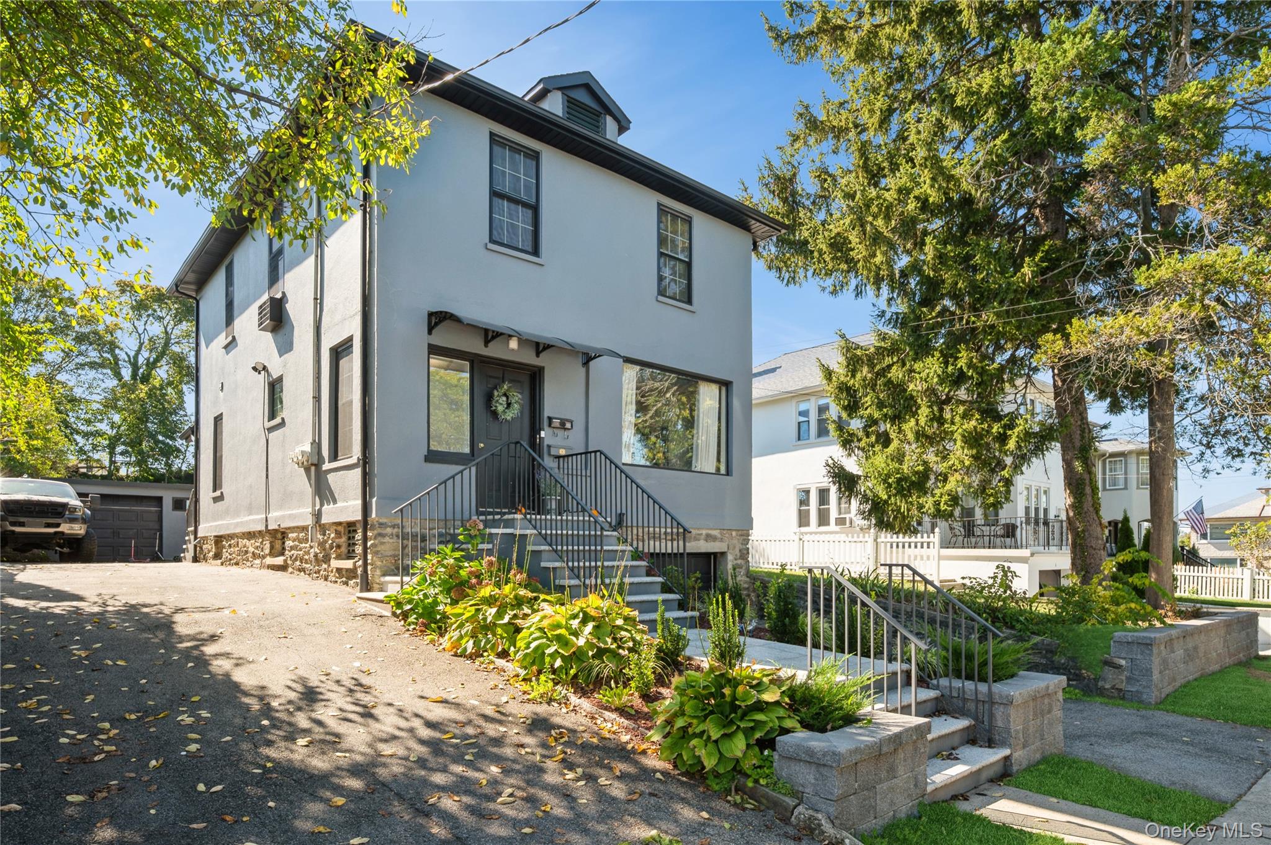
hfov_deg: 85.5
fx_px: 688
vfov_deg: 63.1
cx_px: 636
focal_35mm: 20
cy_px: 422
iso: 200
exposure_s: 1/100
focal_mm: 19.5
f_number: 10
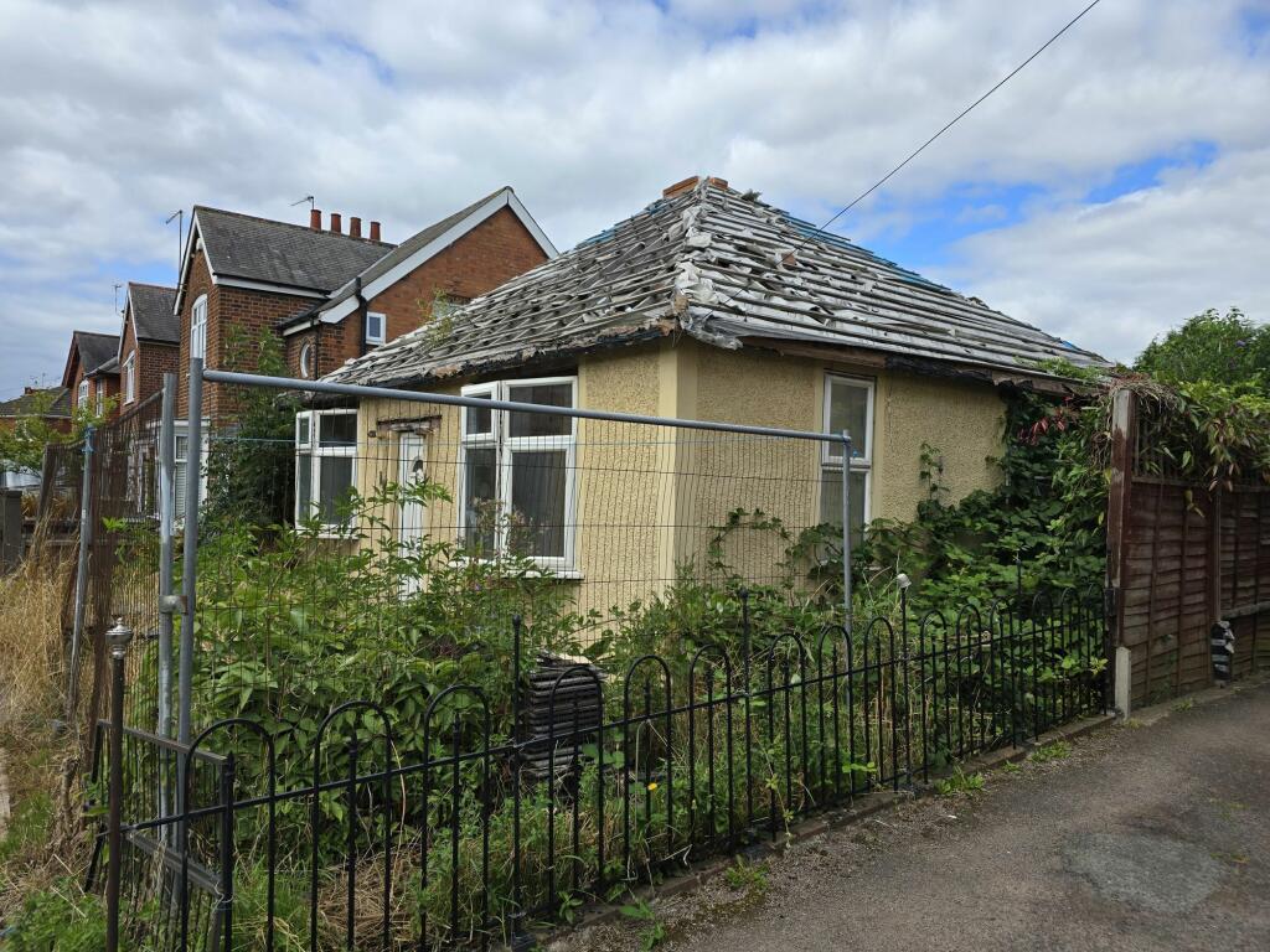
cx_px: 635
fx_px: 844
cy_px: 476
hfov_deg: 73.9
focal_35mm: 23
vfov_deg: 58.9
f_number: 1.7
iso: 12
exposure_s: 1/784
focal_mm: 6.3
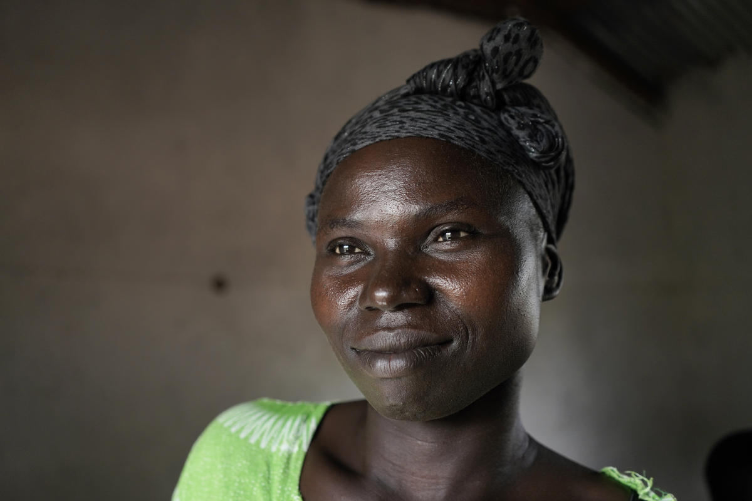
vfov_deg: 37.9
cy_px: 250
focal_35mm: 35
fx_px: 731
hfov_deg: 54.4
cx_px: 376
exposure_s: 1/500
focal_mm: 35
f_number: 3.2
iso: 800
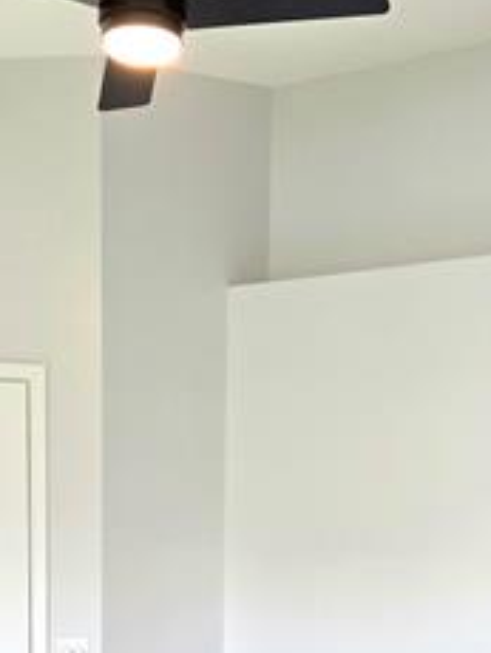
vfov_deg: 30.0
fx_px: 1133
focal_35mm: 60
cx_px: 295
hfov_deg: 24.4
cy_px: 653
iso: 80
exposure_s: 1/120
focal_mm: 5.4
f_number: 1.8
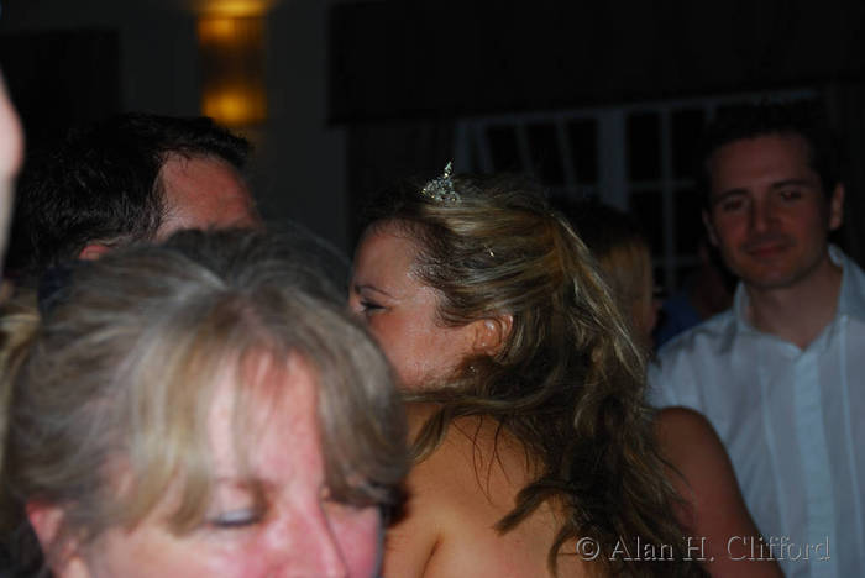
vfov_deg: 14.7
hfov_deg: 21.9
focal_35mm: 93
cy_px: 289
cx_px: 432
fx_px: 2236
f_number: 5
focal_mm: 62
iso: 100
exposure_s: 1/125
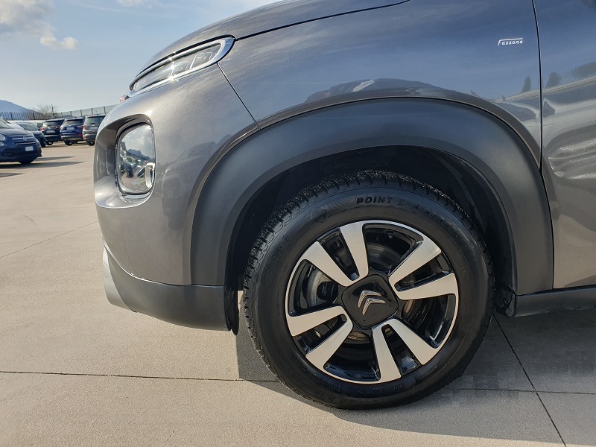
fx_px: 448
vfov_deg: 53.1
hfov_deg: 67.3
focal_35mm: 26
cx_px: 298
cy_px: 224
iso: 50
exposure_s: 1/758
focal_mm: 4.32
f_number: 2.4
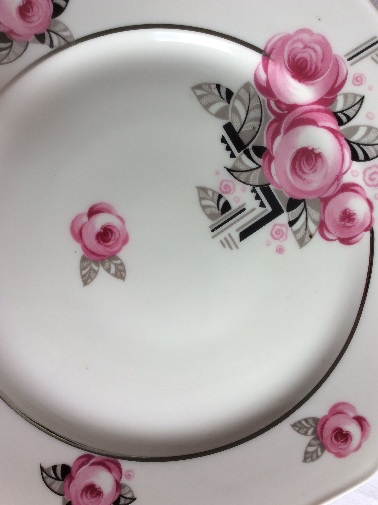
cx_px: 189
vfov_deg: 56.9
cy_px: 252
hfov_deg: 44.1
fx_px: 467
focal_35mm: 32
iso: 32
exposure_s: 1/145
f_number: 2.4
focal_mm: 3.3
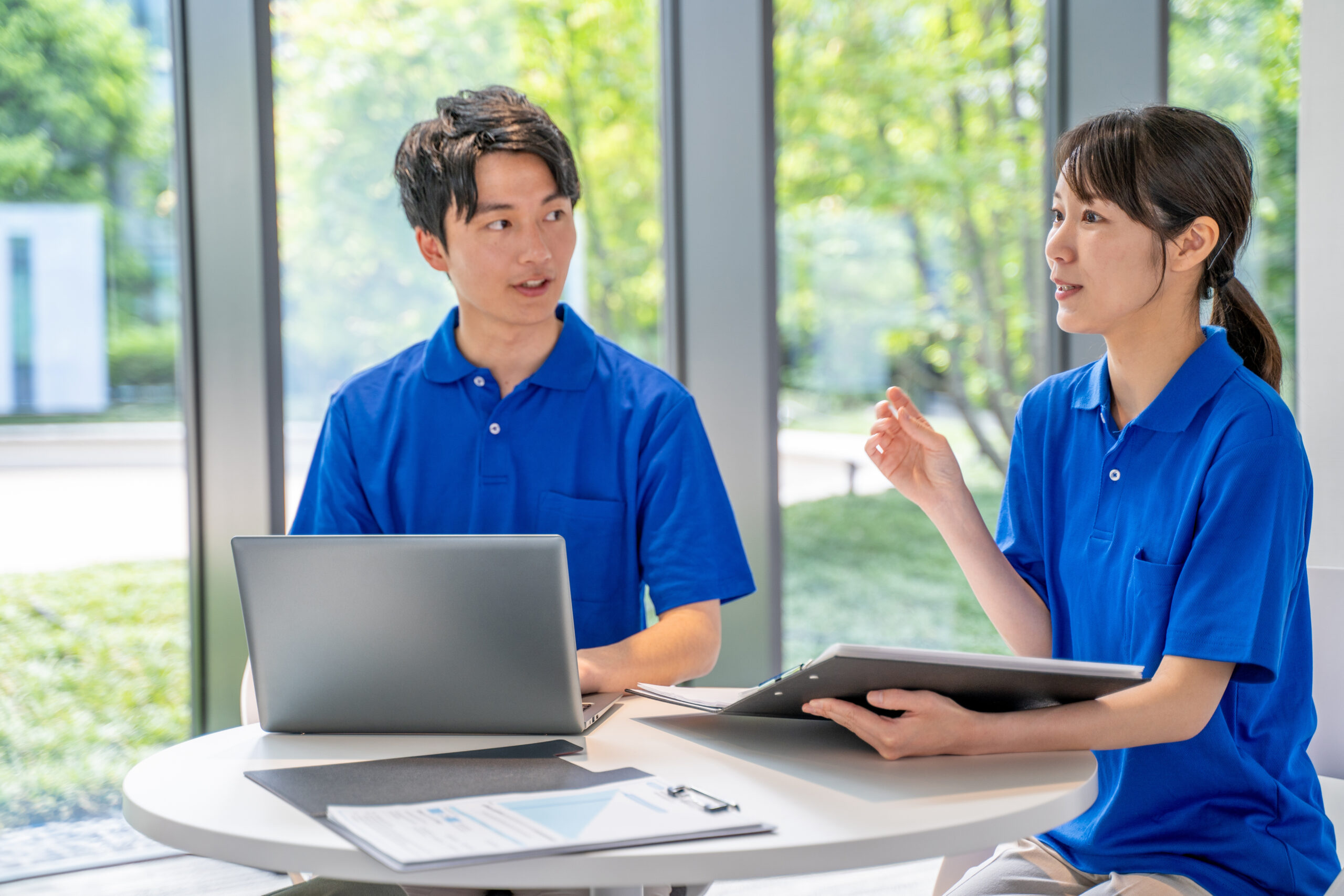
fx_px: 2352
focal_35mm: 63
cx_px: 672
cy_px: 448
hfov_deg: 31.9
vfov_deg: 21.6
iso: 200
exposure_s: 1/125
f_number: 2.8
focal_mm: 63
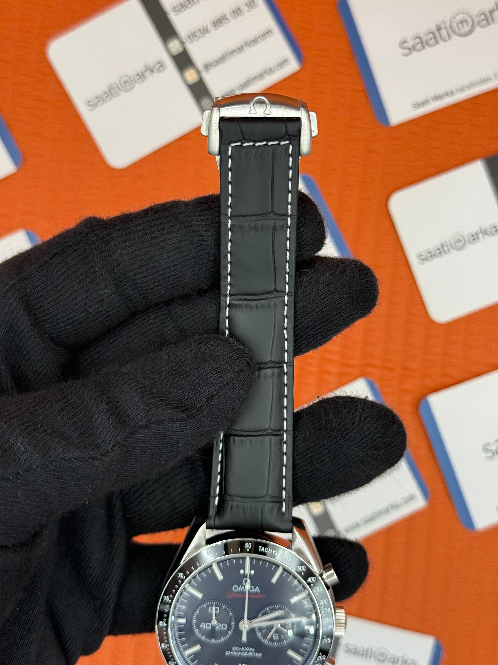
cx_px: 249
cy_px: 332
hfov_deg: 30.3
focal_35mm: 48
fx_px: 921
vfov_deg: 39.7
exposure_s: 1/232
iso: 125
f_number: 1.78
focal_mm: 6.76
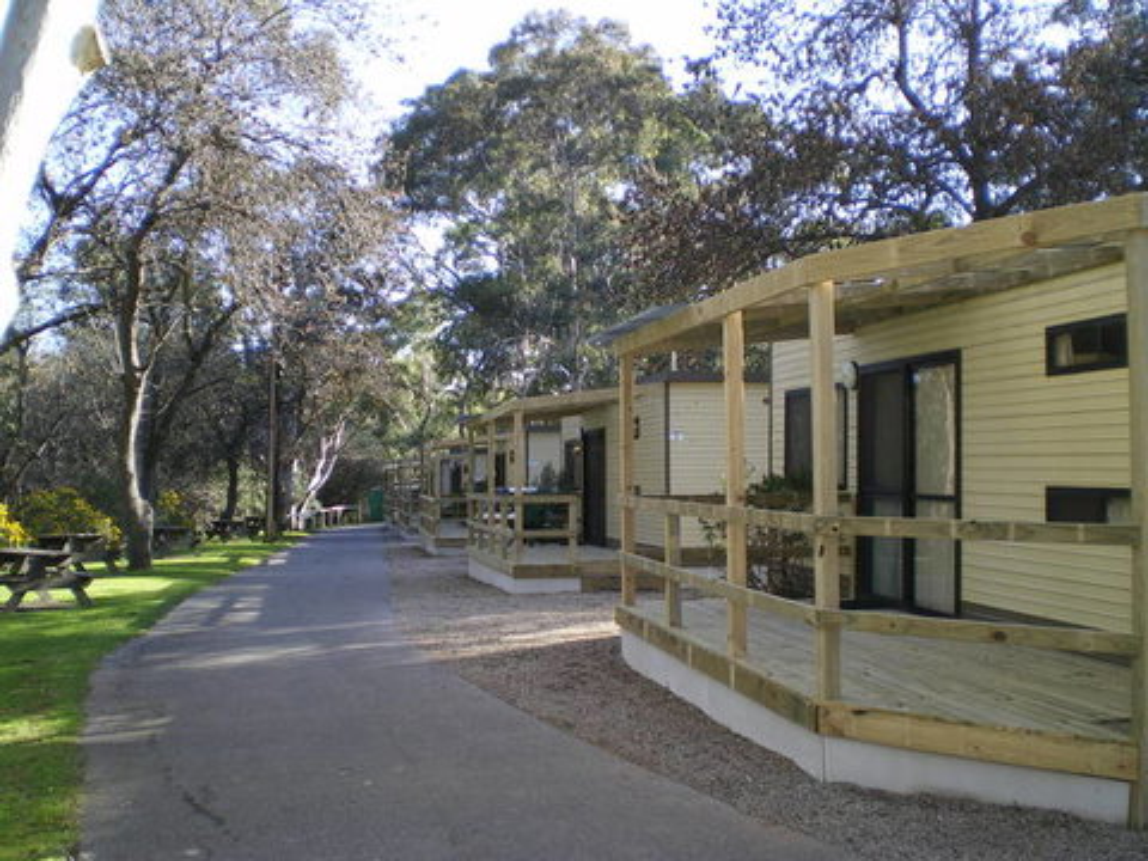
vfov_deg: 37.7
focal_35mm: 38
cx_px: 574
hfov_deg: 49.0
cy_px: 430
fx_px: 1260
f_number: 3.1
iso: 64
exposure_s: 1/100
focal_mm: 6.3
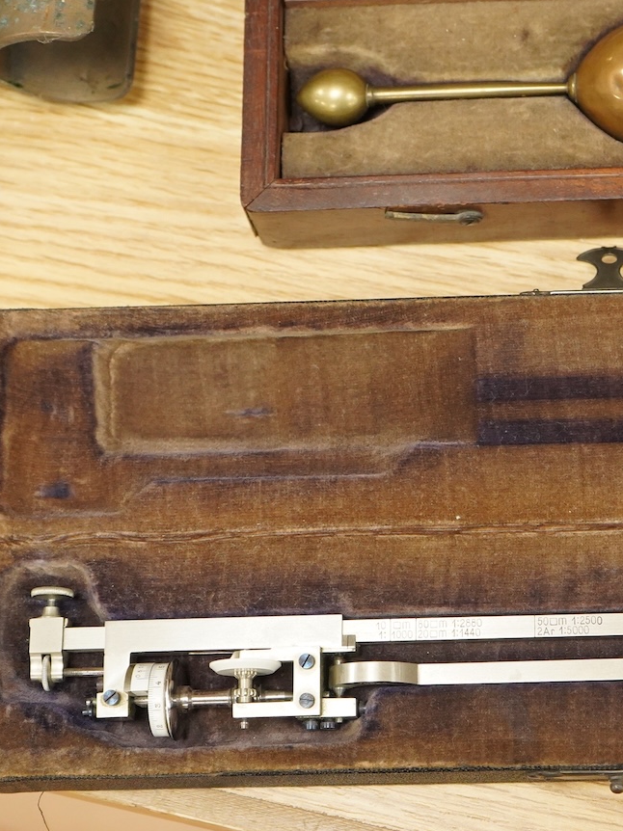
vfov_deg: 21.3
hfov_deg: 15.8
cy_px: 410
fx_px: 2209
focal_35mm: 92
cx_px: 612
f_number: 5.6
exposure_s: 1/160
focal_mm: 48
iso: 4000
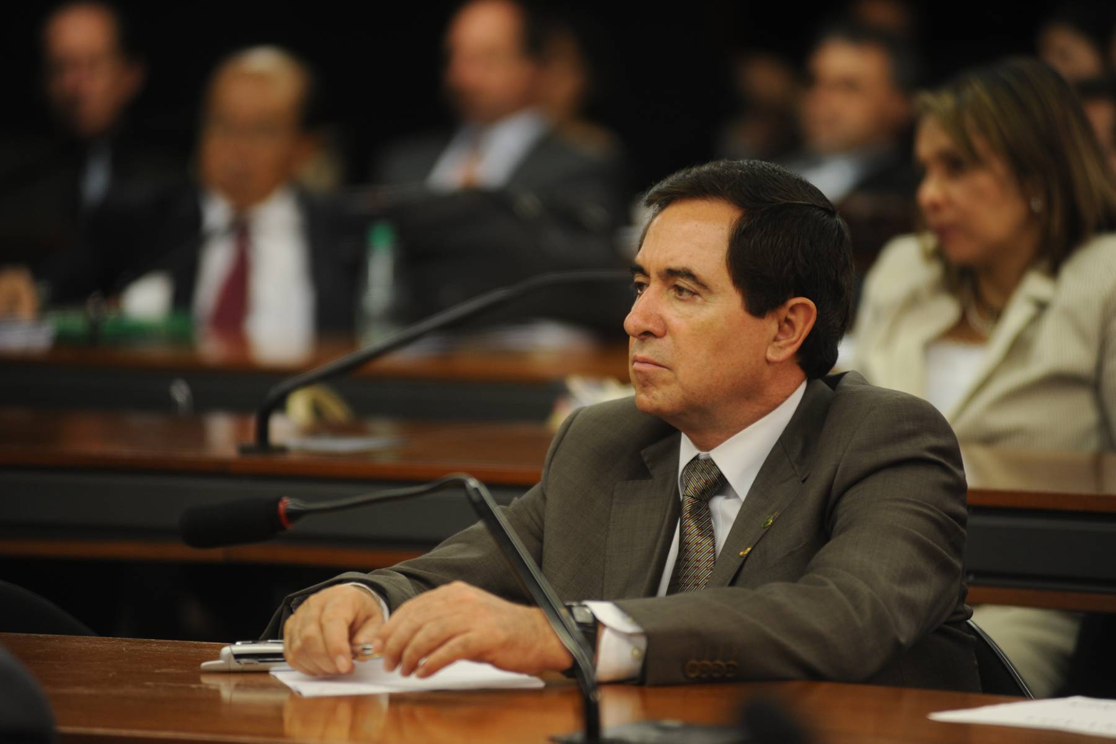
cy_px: 372
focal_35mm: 200
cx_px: 558
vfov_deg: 6.9
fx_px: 6198
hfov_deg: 10.3
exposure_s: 1/160
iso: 800
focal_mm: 200
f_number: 2.8
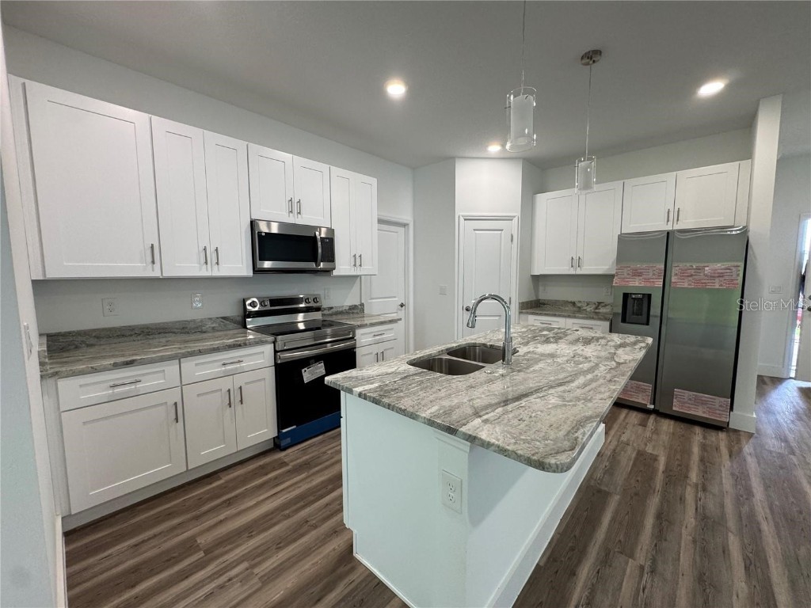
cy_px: 304
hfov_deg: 102.1
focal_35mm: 14
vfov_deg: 85.7
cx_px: 406
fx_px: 328
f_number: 2.2
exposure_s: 1/120
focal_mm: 2.22
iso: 200
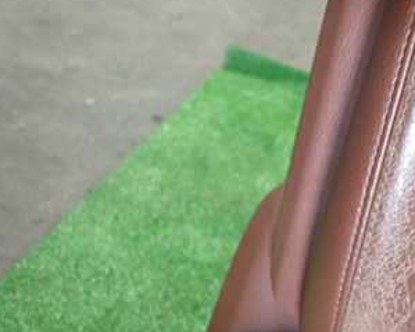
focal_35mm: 49
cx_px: 411
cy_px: 214
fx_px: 602
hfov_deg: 34.7
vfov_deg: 30.7
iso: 320
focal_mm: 4.5
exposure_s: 1/30
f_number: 2
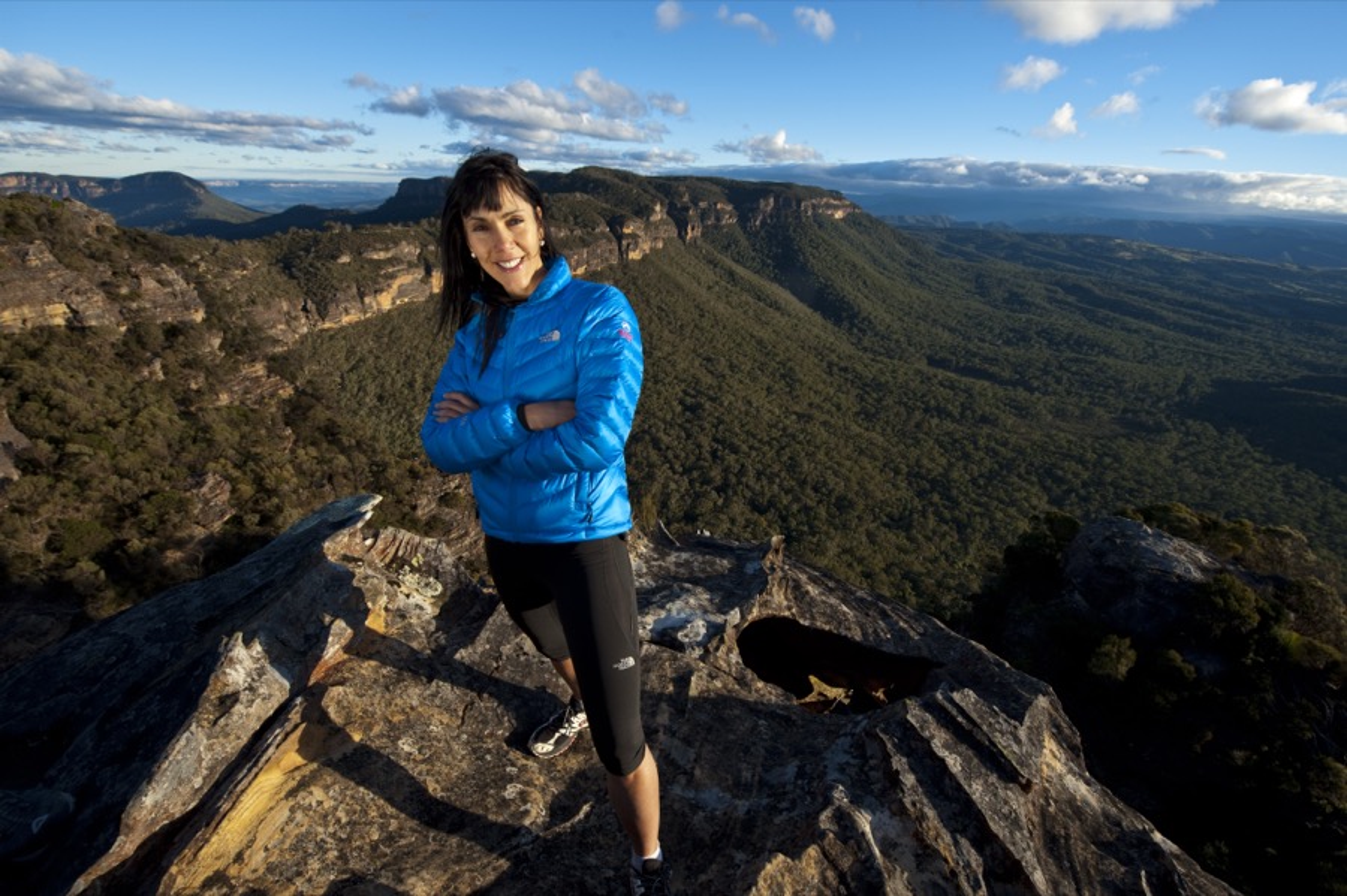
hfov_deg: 104.3
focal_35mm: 14
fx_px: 524
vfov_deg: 81.1
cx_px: 674
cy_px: 448
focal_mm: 14
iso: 100
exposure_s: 1/250
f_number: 6.3
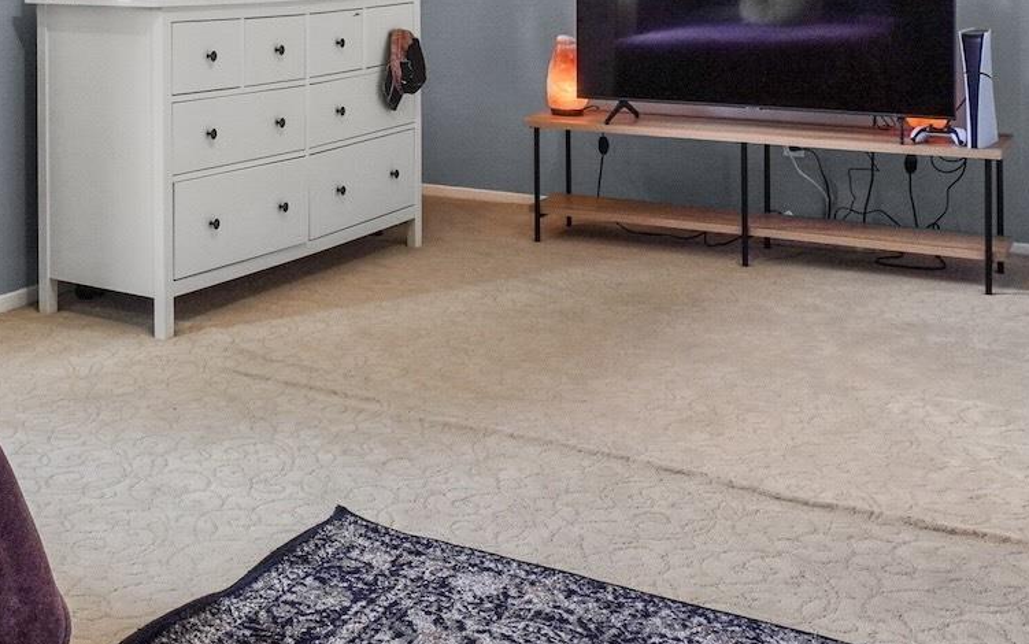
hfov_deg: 38.4
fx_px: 1403
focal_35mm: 50
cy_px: 31
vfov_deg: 24.9
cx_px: 167
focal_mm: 12
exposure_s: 1/13
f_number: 8
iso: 250
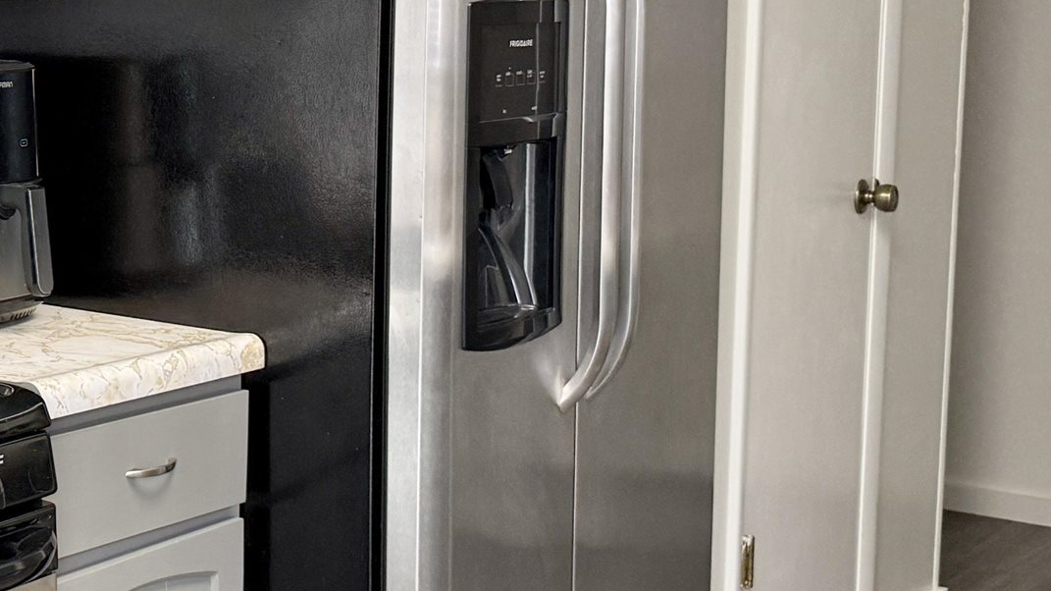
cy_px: 134
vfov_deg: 16.0
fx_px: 2090
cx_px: -173
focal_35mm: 75
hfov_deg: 25.6
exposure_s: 1/120
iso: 160
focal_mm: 6.76
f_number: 1.78
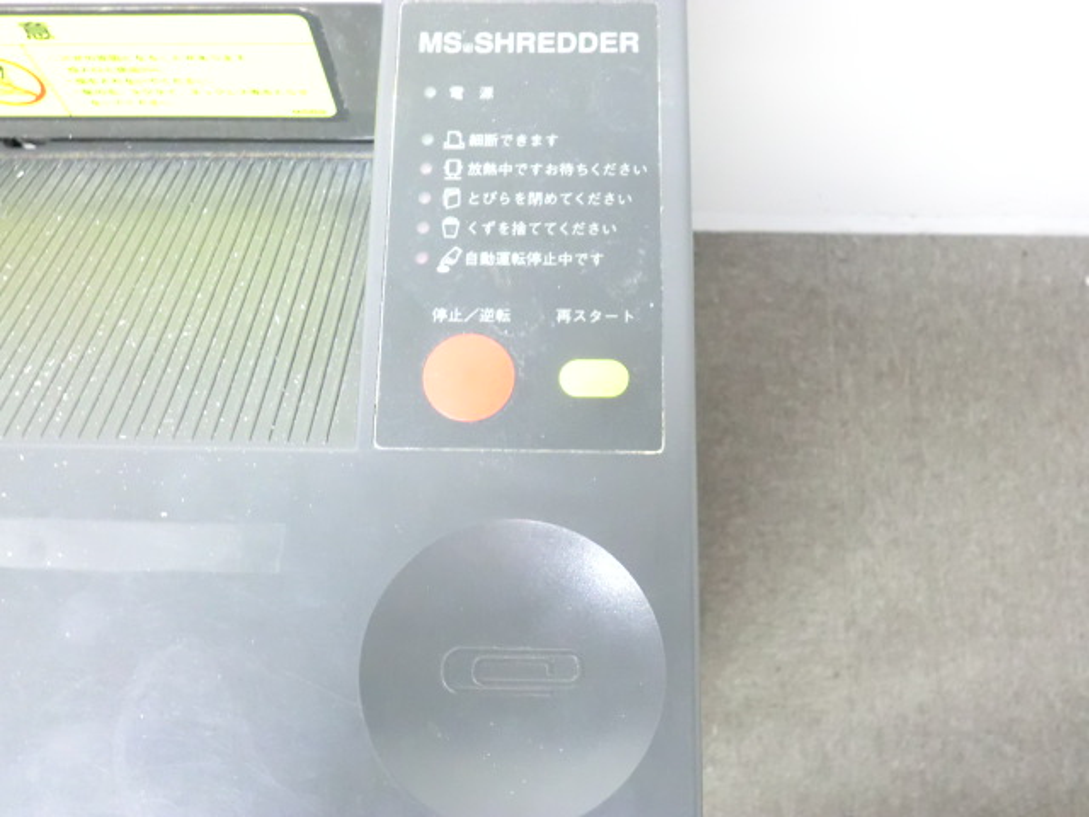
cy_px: 408
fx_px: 1195
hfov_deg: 49.0
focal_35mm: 38
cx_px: 544
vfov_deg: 37.7
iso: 800
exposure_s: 1/10
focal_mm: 6.9
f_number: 3.9
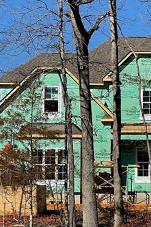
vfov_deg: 14.4
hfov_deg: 9.6
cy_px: 161
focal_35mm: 142
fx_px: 893
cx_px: 152
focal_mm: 7.5
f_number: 2.2
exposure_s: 1/1309
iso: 20
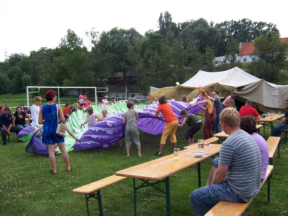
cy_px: 108
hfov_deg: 55.4
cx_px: 144
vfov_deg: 42.9
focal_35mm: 33
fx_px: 275
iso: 80
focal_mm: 5.5
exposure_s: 1/750
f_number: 3.4
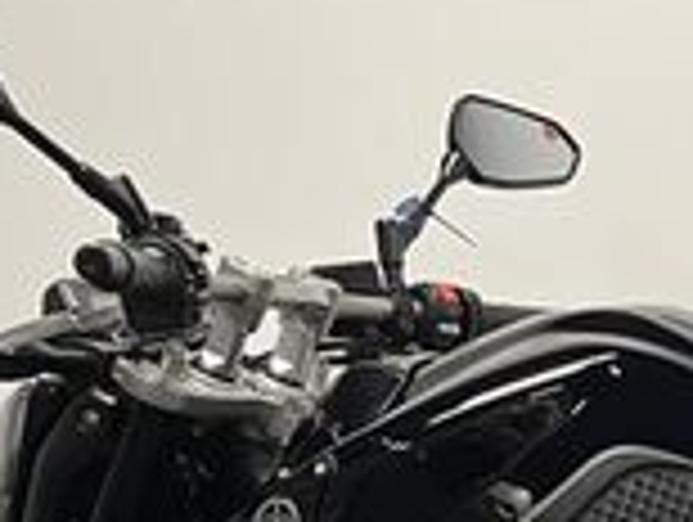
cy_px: 832
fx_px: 2165
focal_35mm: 108
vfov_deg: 12.9
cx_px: 914
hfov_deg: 17.1
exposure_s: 1/50
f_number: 1.6
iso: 100
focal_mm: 5.1
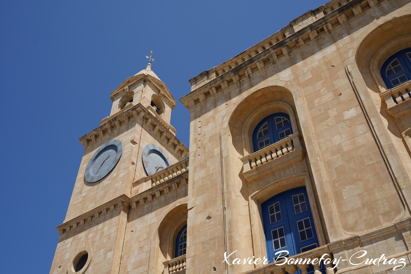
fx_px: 411
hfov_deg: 53.1
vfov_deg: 36.9
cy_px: 137
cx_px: 206
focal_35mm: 36
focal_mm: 36
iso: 100
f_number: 8
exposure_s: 1/400
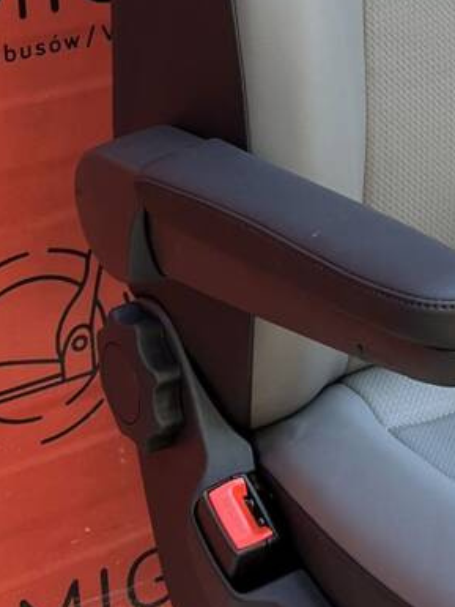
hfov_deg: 13.3
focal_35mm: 108
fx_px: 1892
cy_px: 9
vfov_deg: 17.8
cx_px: 562
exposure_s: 1/122
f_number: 1.6
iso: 50
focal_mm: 5.1
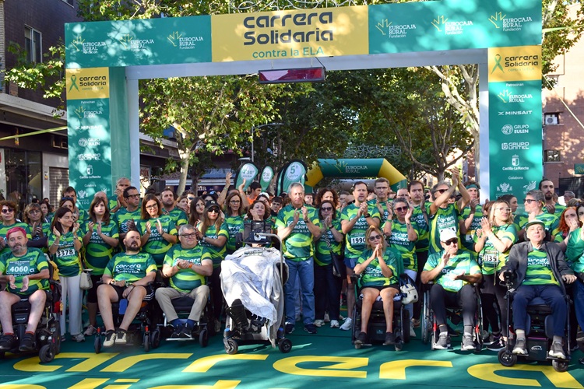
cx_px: 292
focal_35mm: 43
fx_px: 698
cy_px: 194
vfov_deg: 31.2
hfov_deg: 45.4
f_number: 9
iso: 1000
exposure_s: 1/320
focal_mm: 29
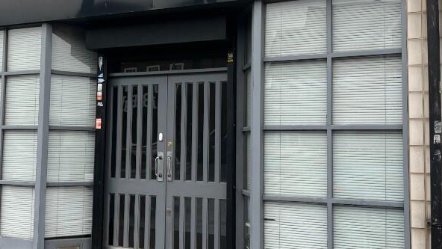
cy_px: 96
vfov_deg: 24.4
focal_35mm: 49
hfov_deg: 41.8
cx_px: 170
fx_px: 574
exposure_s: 1/190
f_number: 1.6
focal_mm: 5.1
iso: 40
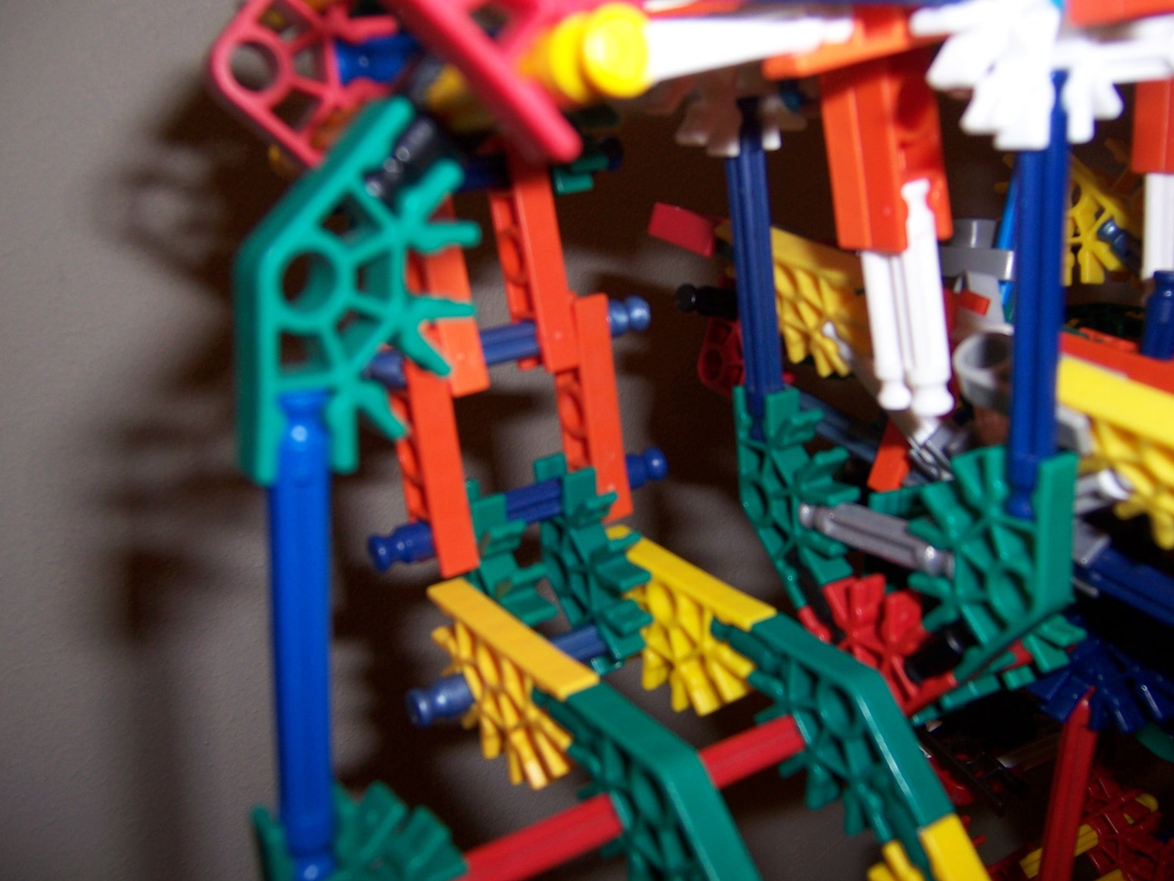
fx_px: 1119
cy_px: 440
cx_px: 587
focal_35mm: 33
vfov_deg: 42.9
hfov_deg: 55.4
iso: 80
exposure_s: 1/60
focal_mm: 5.5
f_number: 2.8
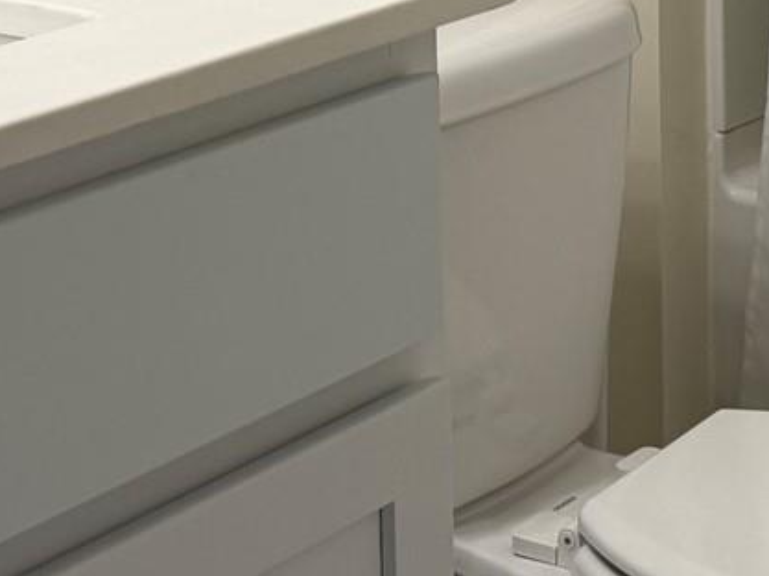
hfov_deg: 16.6
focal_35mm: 118
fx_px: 2619
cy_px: -118
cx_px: 612
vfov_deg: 12.2
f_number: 1.78
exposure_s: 1/120
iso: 125
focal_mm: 6.76
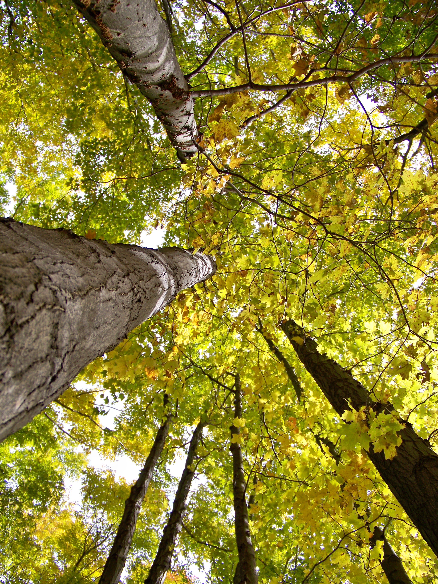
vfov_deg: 55.4
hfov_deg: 42.9
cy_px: 292
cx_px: 219
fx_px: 557
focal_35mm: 33
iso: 64
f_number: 2.8
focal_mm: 5.85
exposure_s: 1/320
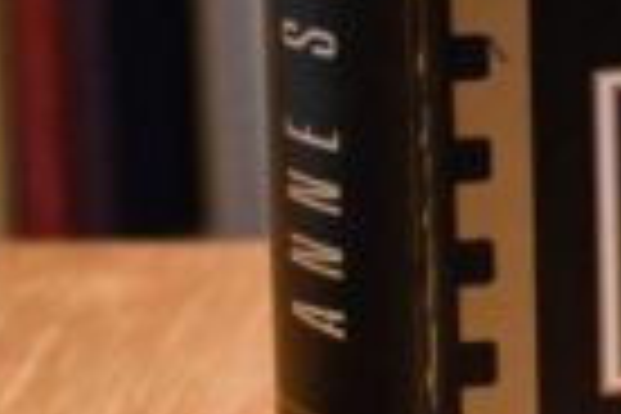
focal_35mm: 289
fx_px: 4985
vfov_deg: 4.7
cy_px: -353
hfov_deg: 7.1
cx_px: 832
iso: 4500
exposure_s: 1/60
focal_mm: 26
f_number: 4.5
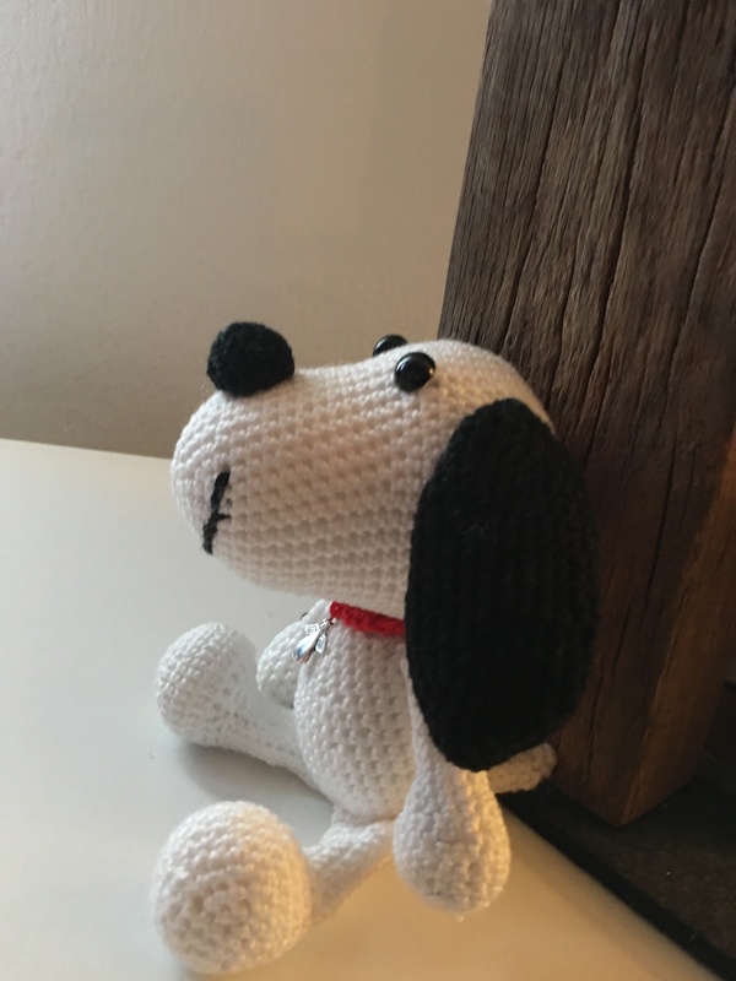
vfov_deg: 61.7
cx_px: 368
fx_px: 822
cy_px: 490
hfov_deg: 48.2
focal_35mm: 29
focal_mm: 4.15
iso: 100
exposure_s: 1/4
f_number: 2.2
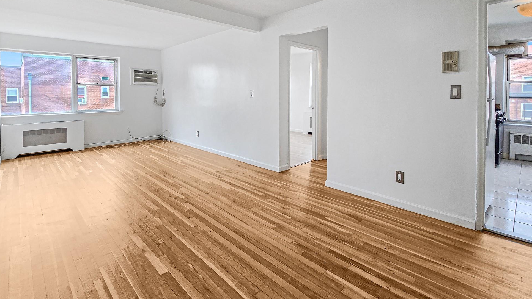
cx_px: 270
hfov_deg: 103.0
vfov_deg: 70.5
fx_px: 212
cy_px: 142
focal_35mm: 15
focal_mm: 2.2
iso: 50
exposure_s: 1/160
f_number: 2.2
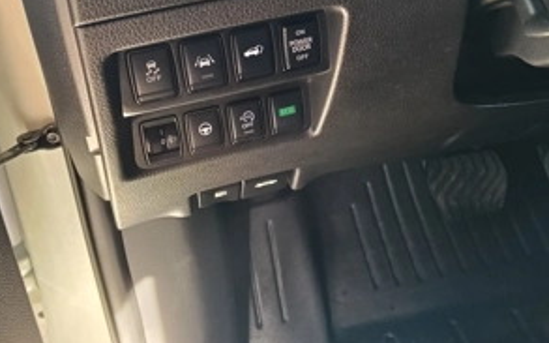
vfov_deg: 31.8
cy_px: 66
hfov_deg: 50.4
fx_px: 583
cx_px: 275
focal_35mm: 39
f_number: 1.8
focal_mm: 3.98
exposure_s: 1/33.3
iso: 640
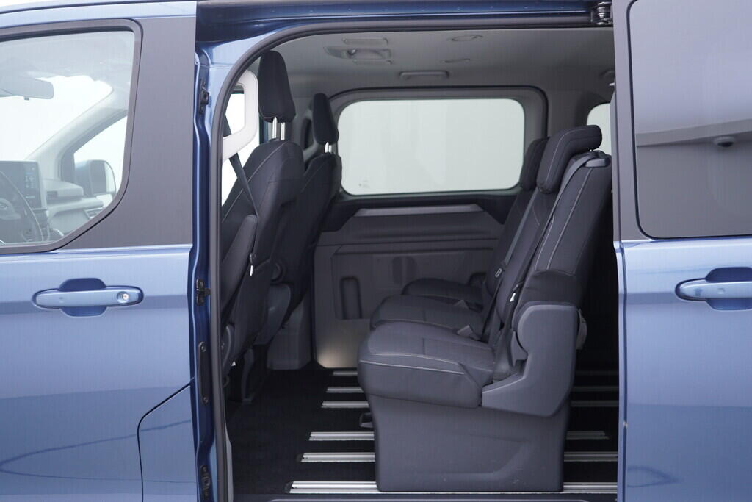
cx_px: 376
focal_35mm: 36
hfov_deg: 53.1
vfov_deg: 36.9
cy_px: 251
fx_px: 752
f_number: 2.8
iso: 160
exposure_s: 1/40
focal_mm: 24
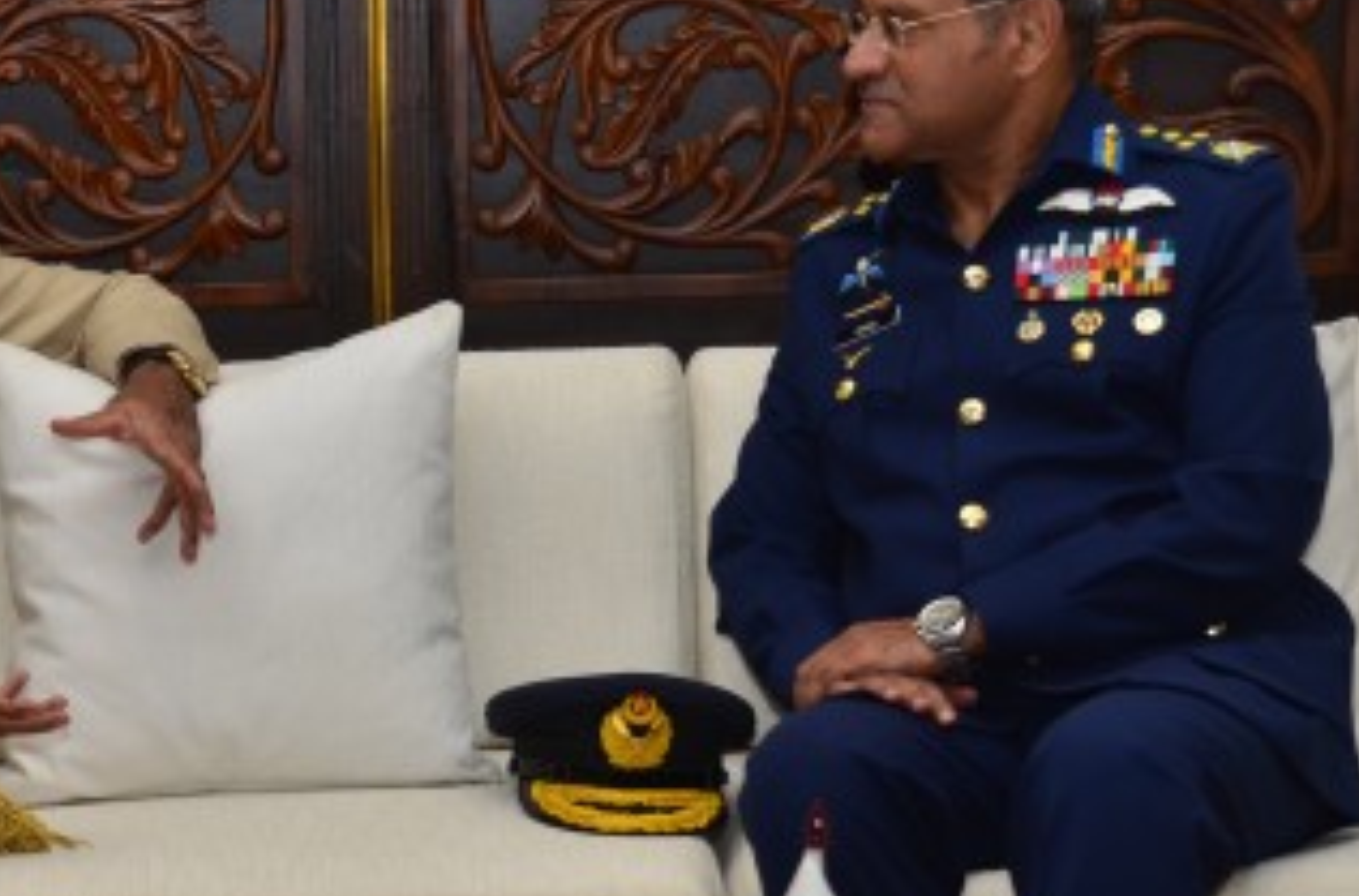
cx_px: 360
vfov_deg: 10.8
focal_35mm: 126
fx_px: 4740
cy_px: 718
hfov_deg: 16.2
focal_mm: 38
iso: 320
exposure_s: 1/125
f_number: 5.6
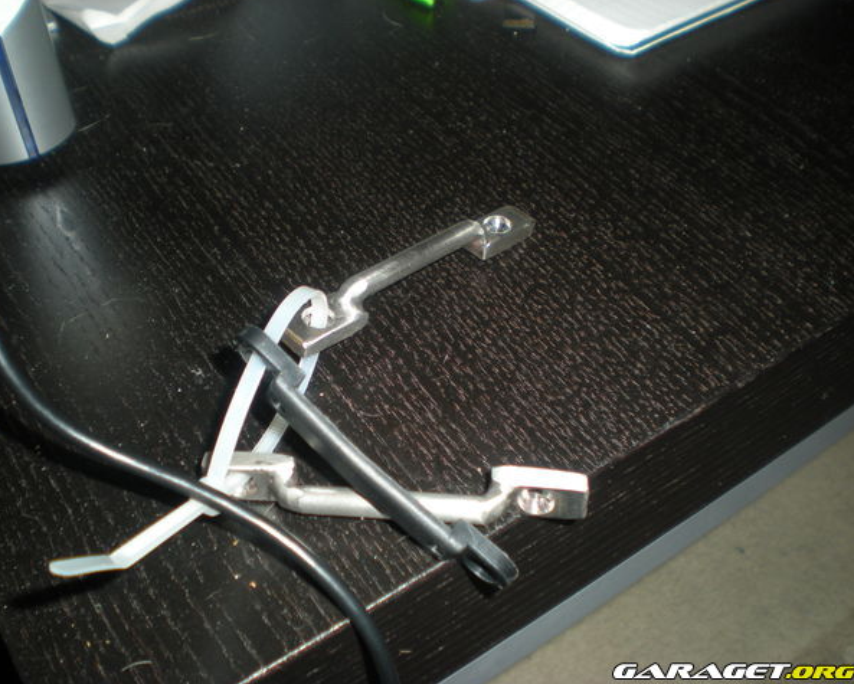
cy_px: 340
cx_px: 399
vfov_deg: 37.4
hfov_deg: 45.7
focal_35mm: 40
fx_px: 1012
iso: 64
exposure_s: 1/60
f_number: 3.1
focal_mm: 6.3
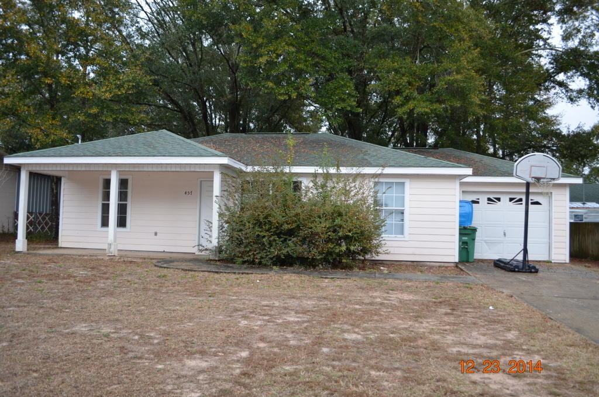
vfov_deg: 47.8
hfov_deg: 67.5
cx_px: 300
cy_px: 198
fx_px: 448
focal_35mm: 27
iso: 200
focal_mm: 18
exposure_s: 1/125
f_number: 3.5
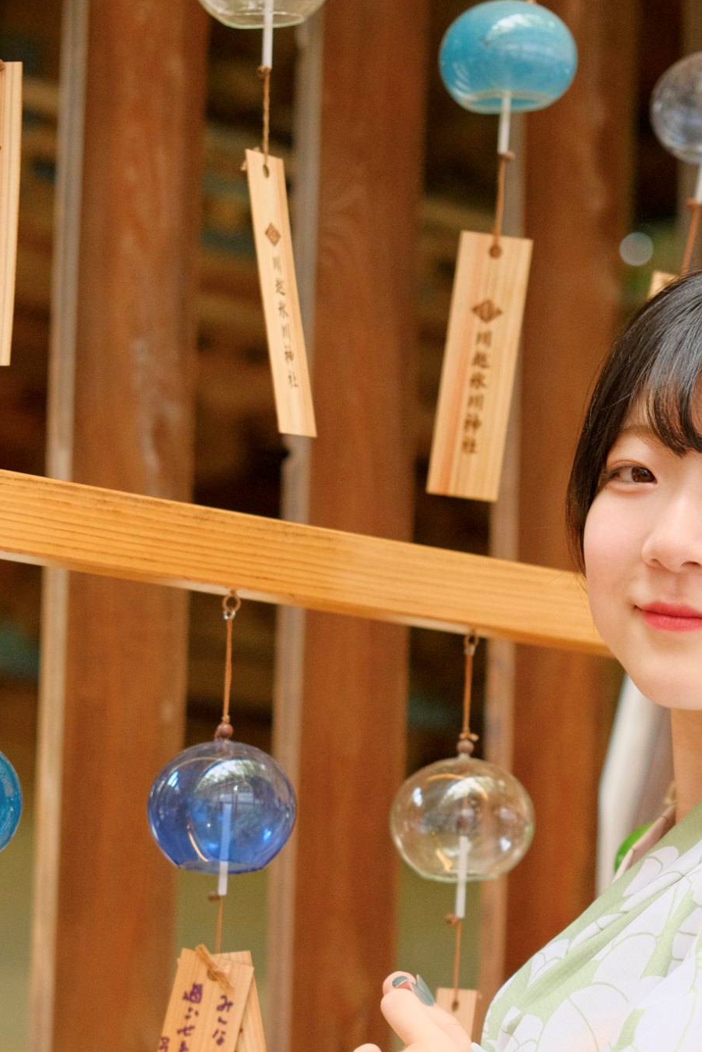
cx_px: 392
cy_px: 830
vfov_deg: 17.8
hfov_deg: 12.0
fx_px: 3334
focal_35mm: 114
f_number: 2
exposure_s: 1/750
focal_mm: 33
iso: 800
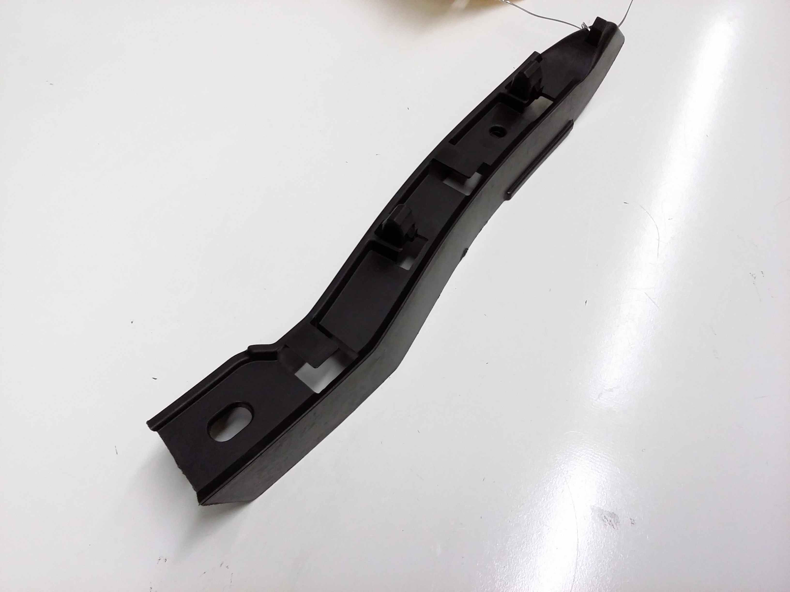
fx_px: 730
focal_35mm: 32
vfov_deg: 44.2
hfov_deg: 56.8
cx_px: 395
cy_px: 296
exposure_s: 1/17
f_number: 2.4
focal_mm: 3.4
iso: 160
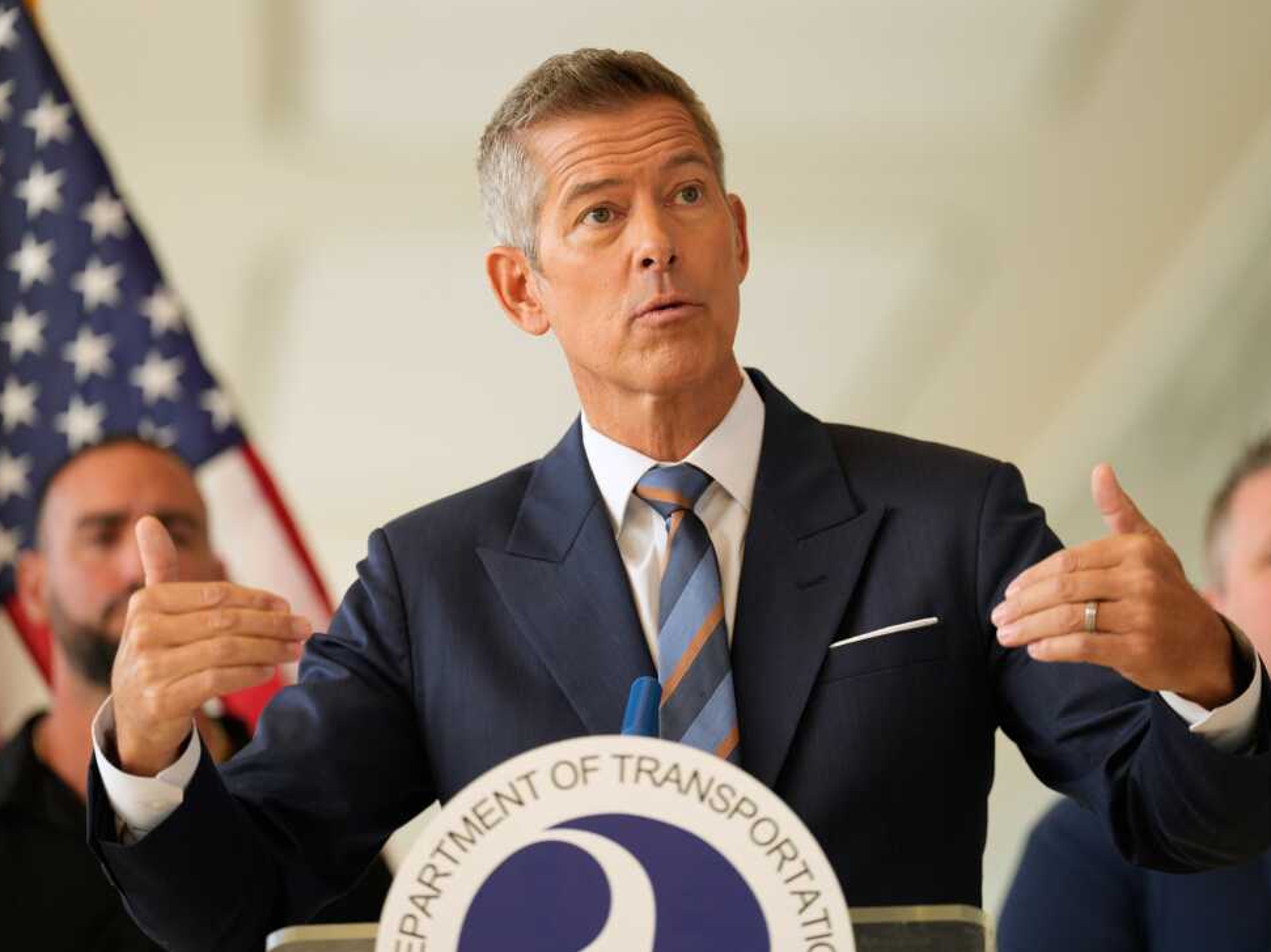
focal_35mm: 196
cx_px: 627
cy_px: 475
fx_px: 7196
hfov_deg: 10.1
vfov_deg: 7.6
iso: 400
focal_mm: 180
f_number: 2.8
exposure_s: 1/350
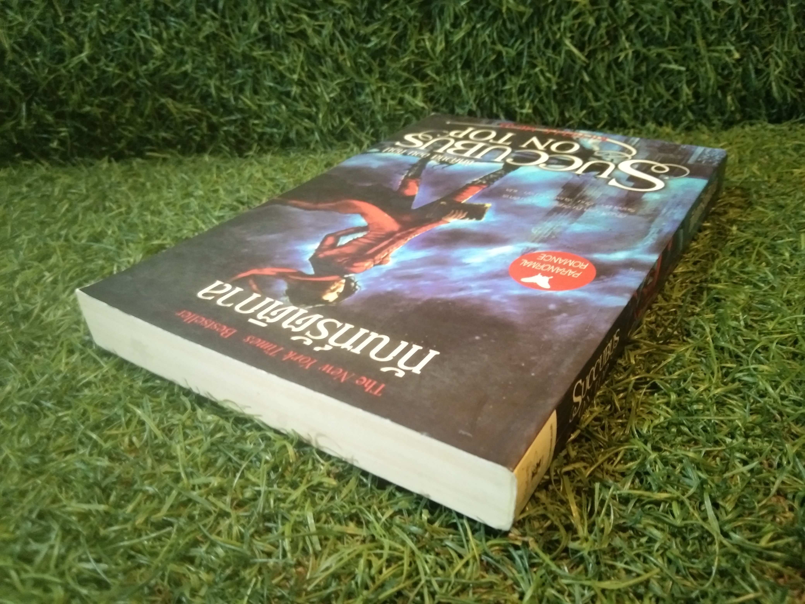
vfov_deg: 46.8
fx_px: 698
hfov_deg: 60.0
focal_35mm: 30
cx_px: 402
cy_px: 302
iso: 844
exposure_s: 1/17
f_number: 2.2
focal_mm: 3.65
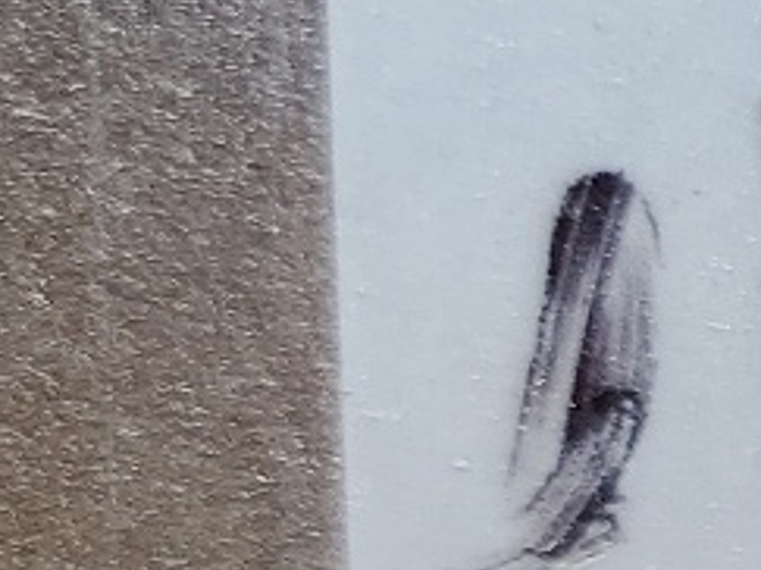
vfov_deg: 8.6
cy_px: 733
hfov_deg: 10.0
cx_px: 1870
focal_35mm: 171
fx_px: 3757
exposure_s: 1/123
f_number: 1.5
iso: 50
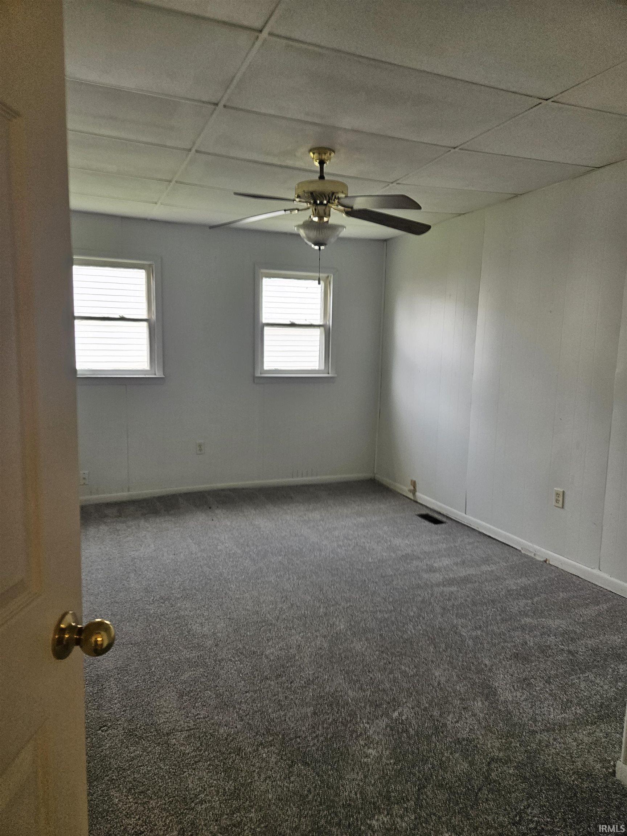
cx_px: 314
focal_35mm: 23
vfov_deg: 73.9
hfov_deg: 58.9
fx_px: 555
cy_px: 418
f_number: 1.8
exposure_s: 1/120
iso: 64
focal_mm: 5.4
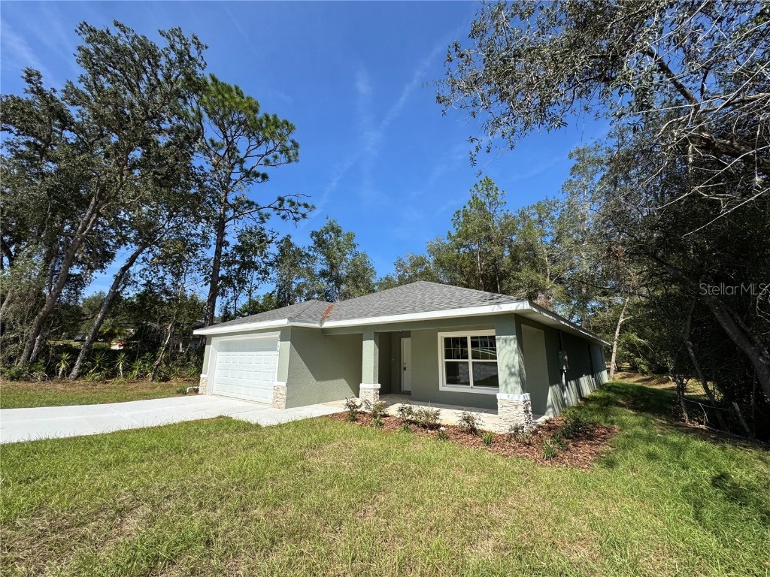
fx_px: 311
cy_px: 288
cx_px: 385
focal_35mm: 14
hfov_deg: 102.1
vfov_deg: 85.7
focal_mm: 2.22
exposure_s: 1/1672
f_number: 2.2
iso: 40
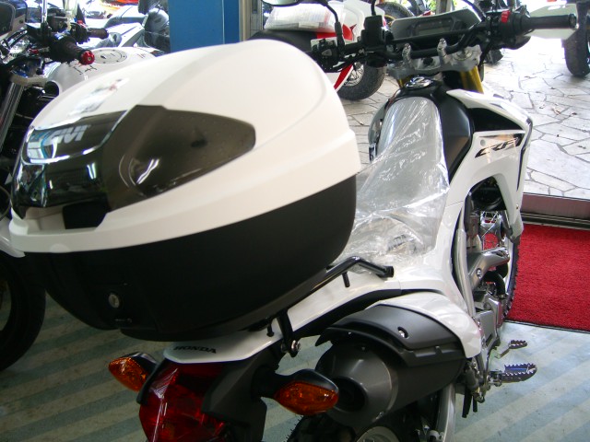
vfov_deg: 37.7
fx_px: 648
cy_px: 221
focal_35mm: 38
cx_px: 295
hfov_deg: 49.0
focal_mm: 7.9
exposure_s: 1/60
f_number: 2.8
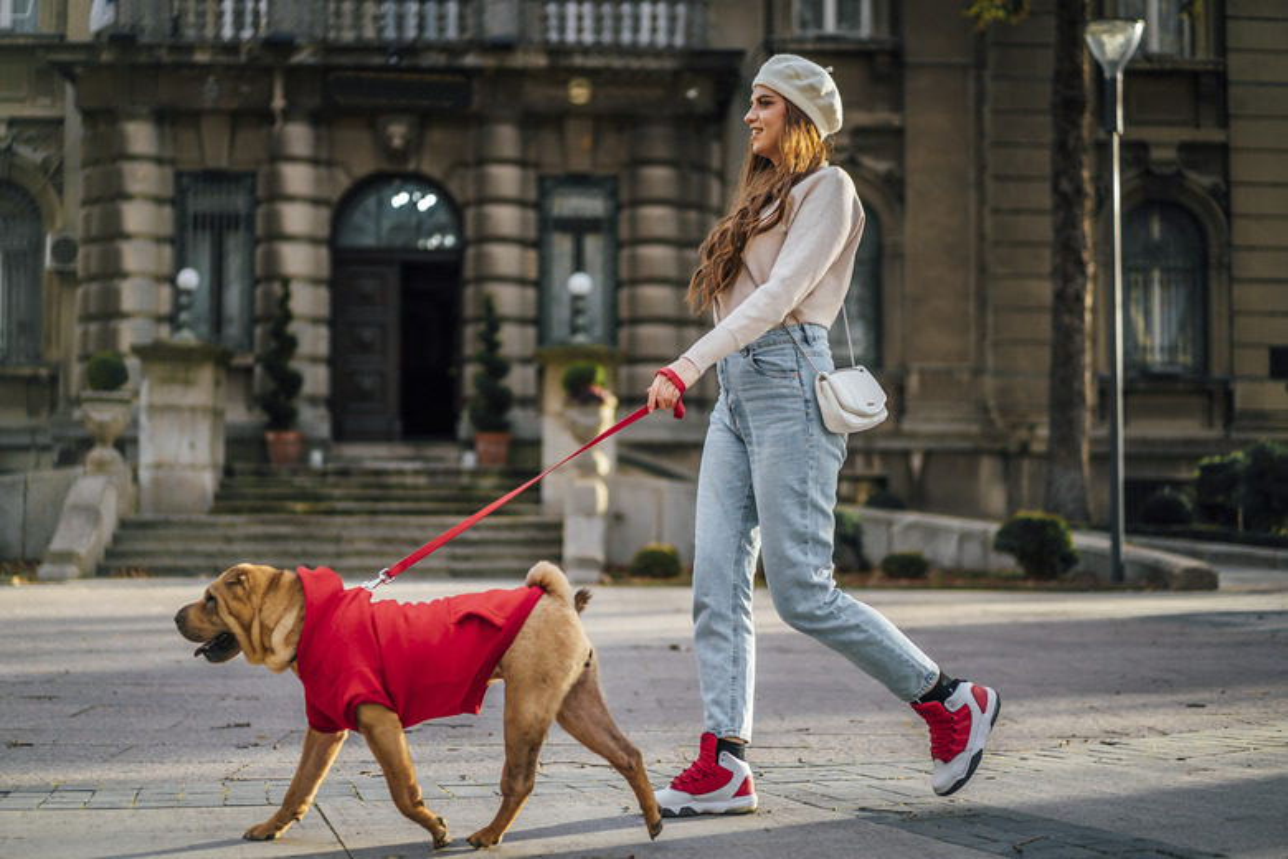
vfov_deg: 24.6
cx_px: 644
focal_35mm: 55
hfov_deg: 36.2
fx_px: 1968
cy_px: 430
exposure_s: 1/1000
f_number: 1.8
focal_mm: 55
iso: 100
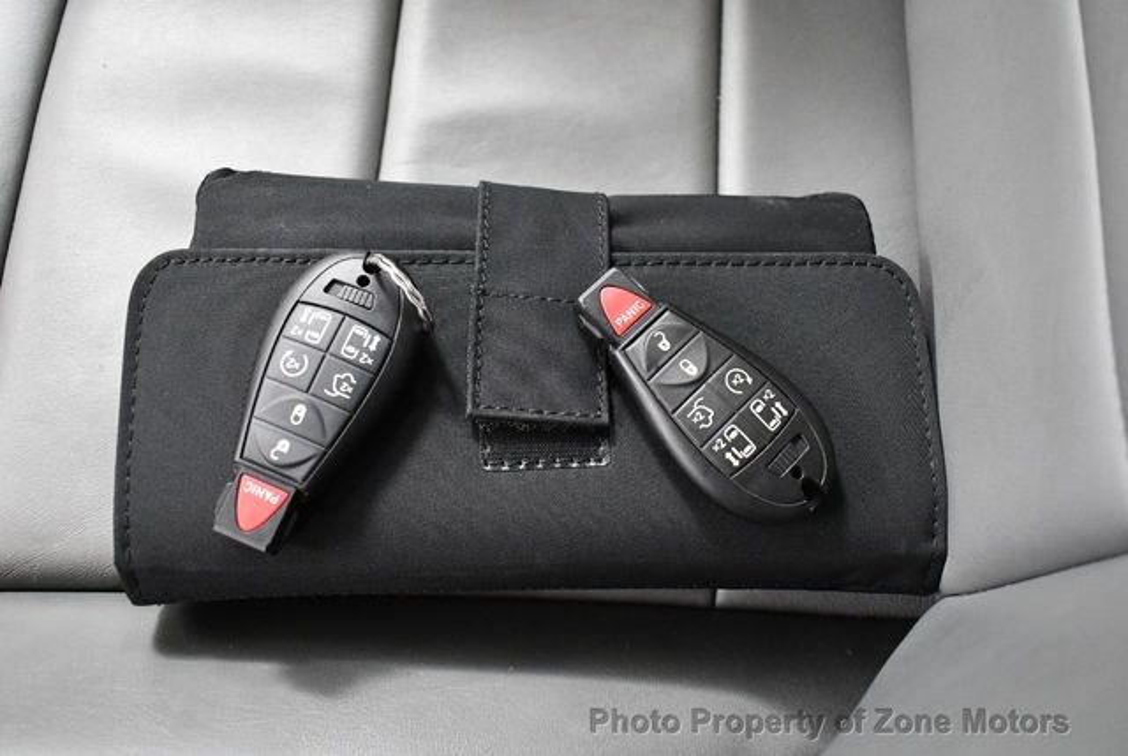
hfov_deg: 53.1
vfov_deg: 37.0
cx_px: 564
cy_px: 378
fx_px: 1130
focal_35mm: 36
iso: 3600
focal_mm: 18
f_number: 3.5
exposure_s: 1/60
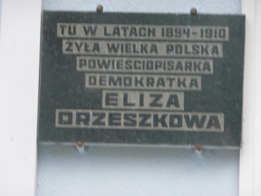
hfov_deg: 9.3
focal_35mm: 212
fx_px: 1598
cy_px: 98
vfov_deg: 7.0
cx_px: 130
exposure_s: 1/125
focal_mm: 34.8
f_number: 4.8
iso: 125
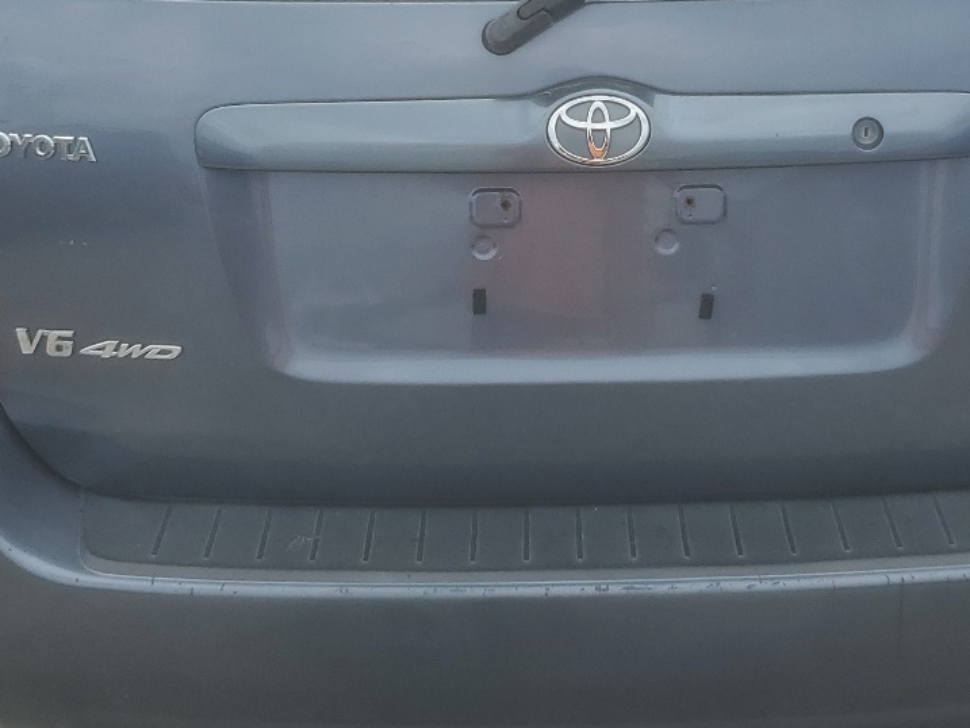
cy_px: 142
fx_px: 1626
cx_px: 559
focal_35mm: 58
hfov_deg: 33.2
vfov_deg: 24.8
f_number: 1.5
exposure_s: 1/2000
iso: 50
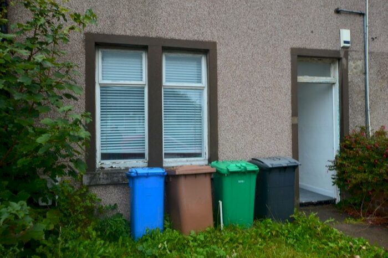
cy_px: 129
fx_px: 291
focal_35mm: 27
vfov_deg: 47.9
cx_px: 194
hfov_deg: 67.4
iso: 400
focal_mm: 18
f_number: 8
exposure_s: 1/80
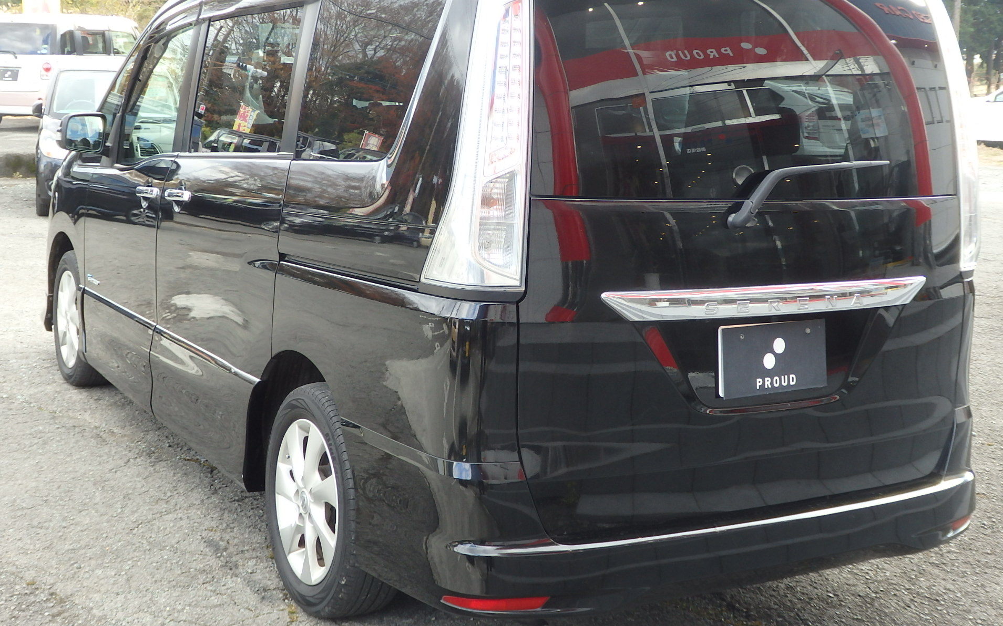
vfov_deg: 26.8
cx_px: 504
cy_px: 278
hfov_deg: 41.8
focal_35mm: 48
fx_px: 1312
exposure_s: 1/60
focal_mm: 8
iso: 125
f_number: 3.8
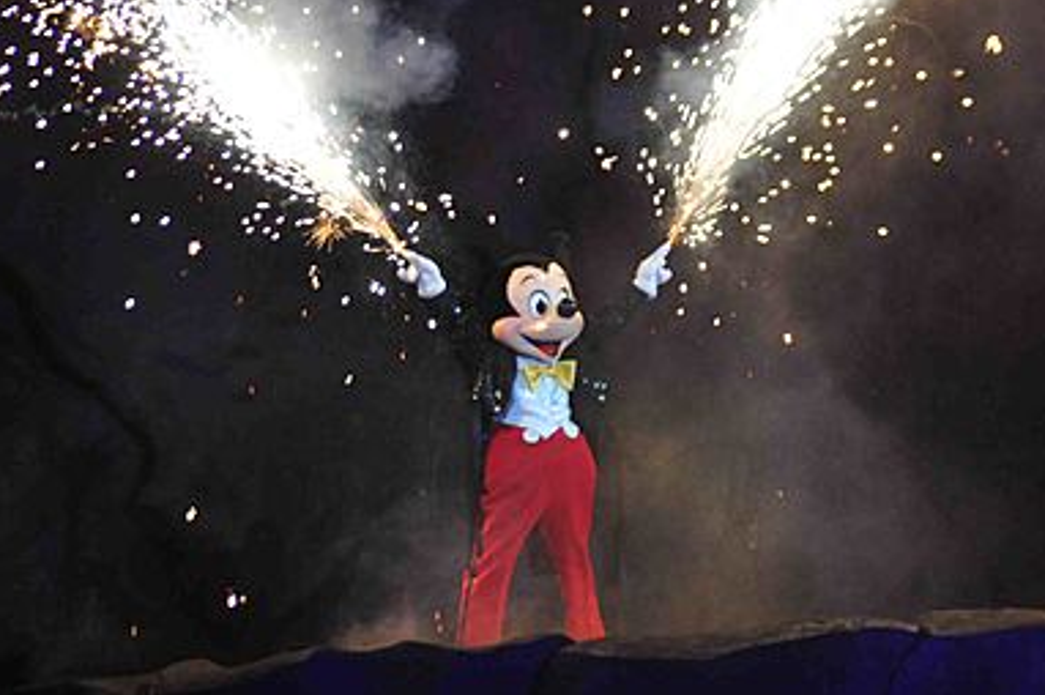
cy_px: 302
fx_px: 14559
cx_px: 626
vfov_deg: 2.7
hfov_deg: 4.1
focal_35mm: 502
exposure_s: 1/160
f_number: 6.3
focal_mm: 200
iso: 1000
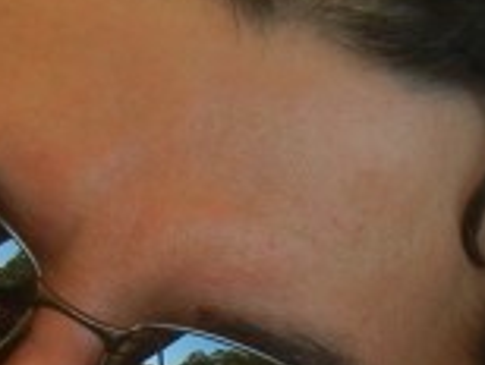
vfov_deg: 7.4
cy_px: 456
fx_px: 2793
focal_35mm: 199
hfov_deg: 9.9
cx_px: 312
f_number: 3.5
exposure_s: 1/206
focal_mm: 5.4
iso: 160
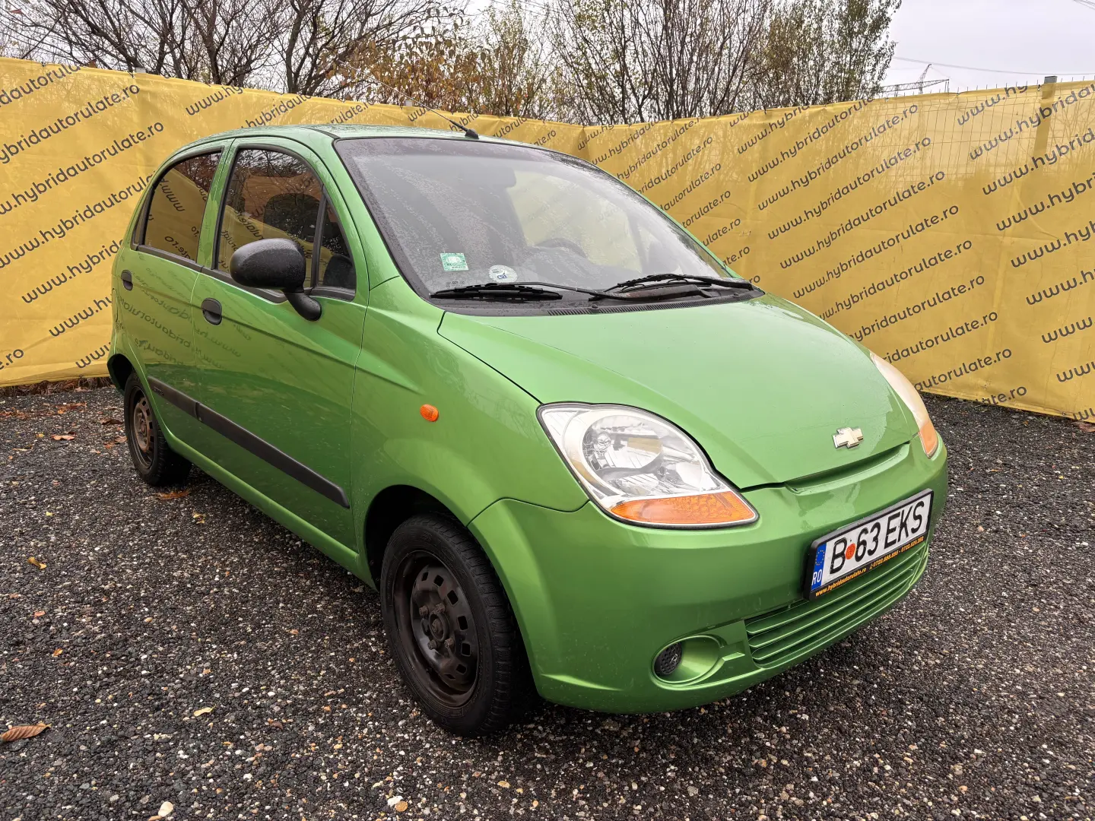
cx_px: 548
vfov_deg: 53.1
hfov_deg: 67.3
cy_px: 410
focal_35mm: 26
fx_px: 822
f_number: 1.6
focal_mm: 5.96
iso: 40
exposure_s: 1/164
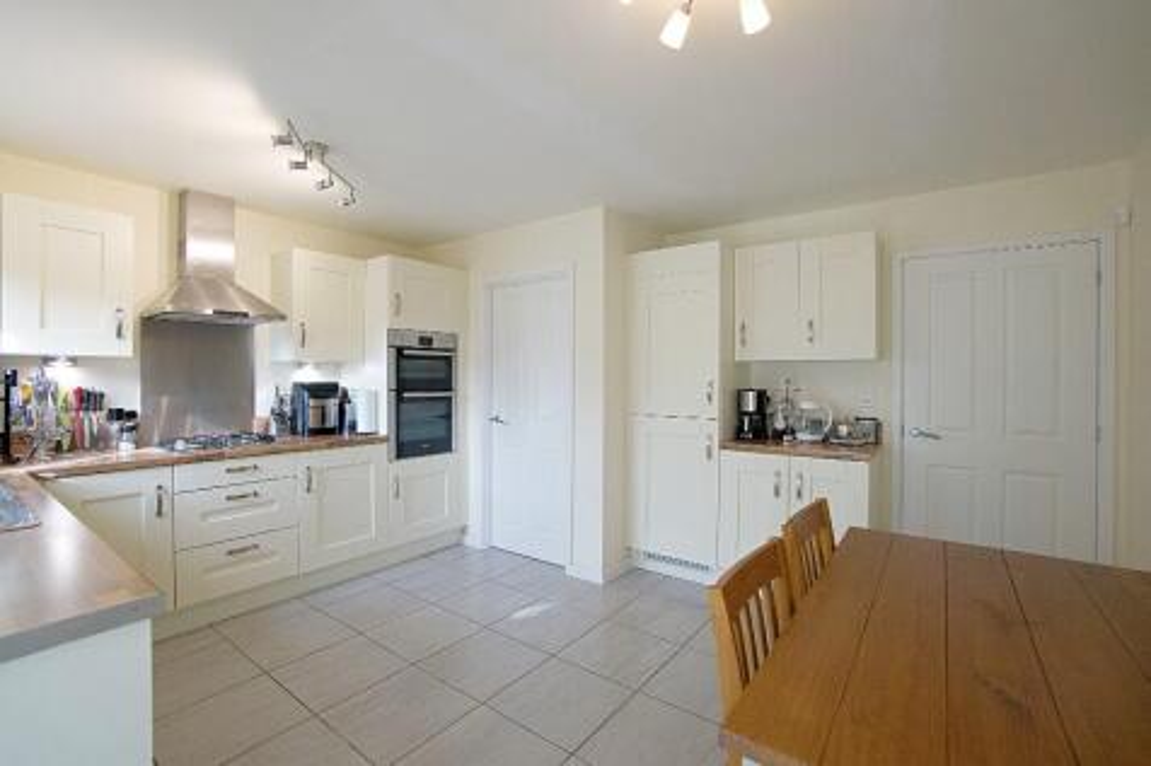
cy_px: 383
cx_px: 576
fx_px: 479
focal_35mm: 15
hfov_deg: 100.4
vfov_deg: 77.3
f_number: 4
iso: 500
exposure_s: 1/160
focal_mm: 10
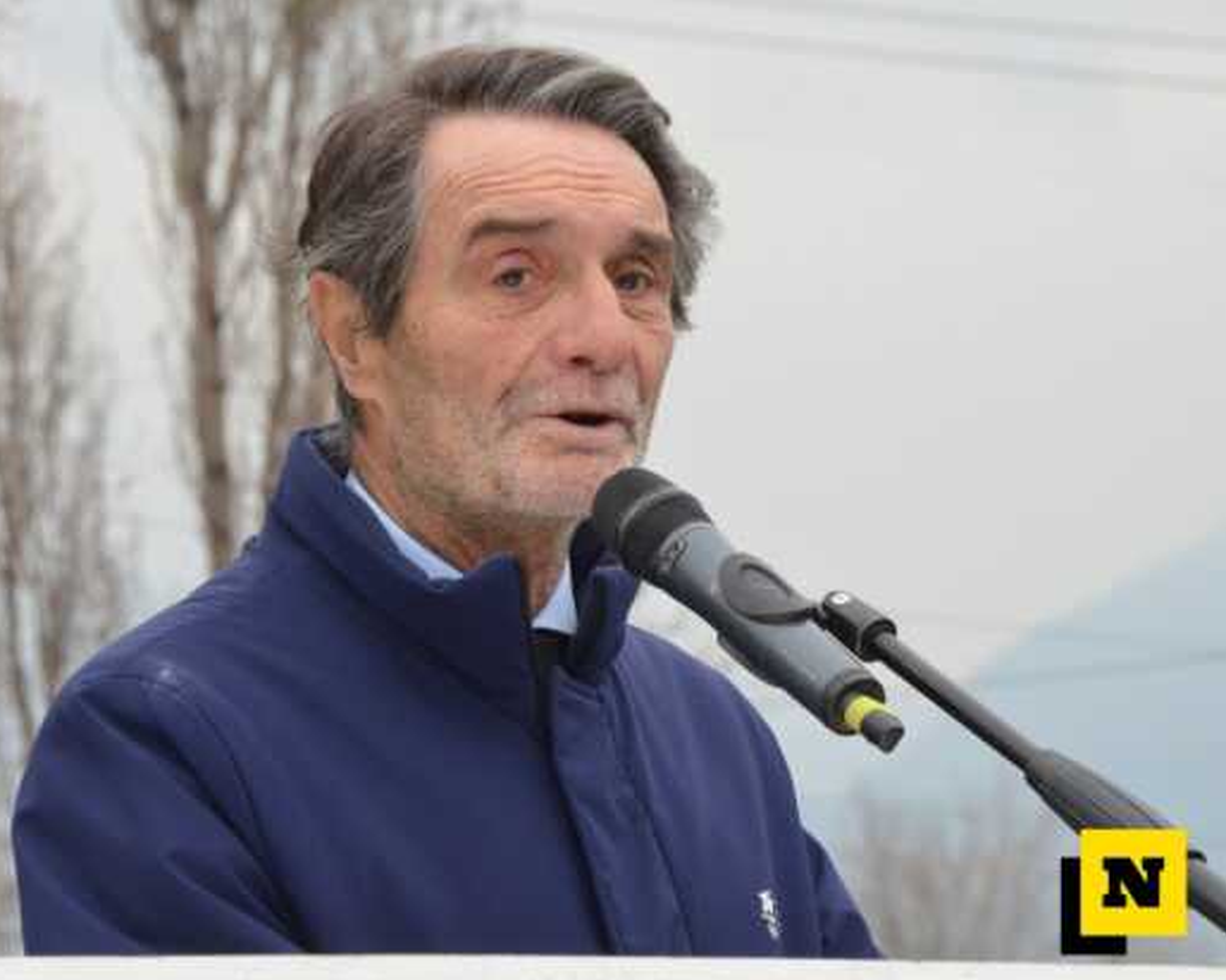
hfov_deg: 7.4
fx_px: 9432
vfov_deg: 5.9
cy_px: 498
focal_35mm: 260
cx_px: 475
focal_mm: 150
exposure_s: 1/160
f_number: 14
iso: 1250
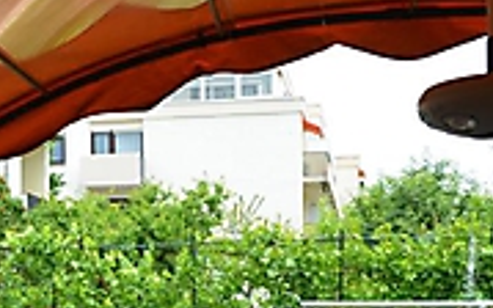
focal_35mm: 105
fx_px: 1409
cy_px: 456
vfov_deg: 12.0
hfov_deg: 19.5
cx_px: 56
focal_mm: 19
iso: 400
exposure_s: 1/500
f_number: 6.3
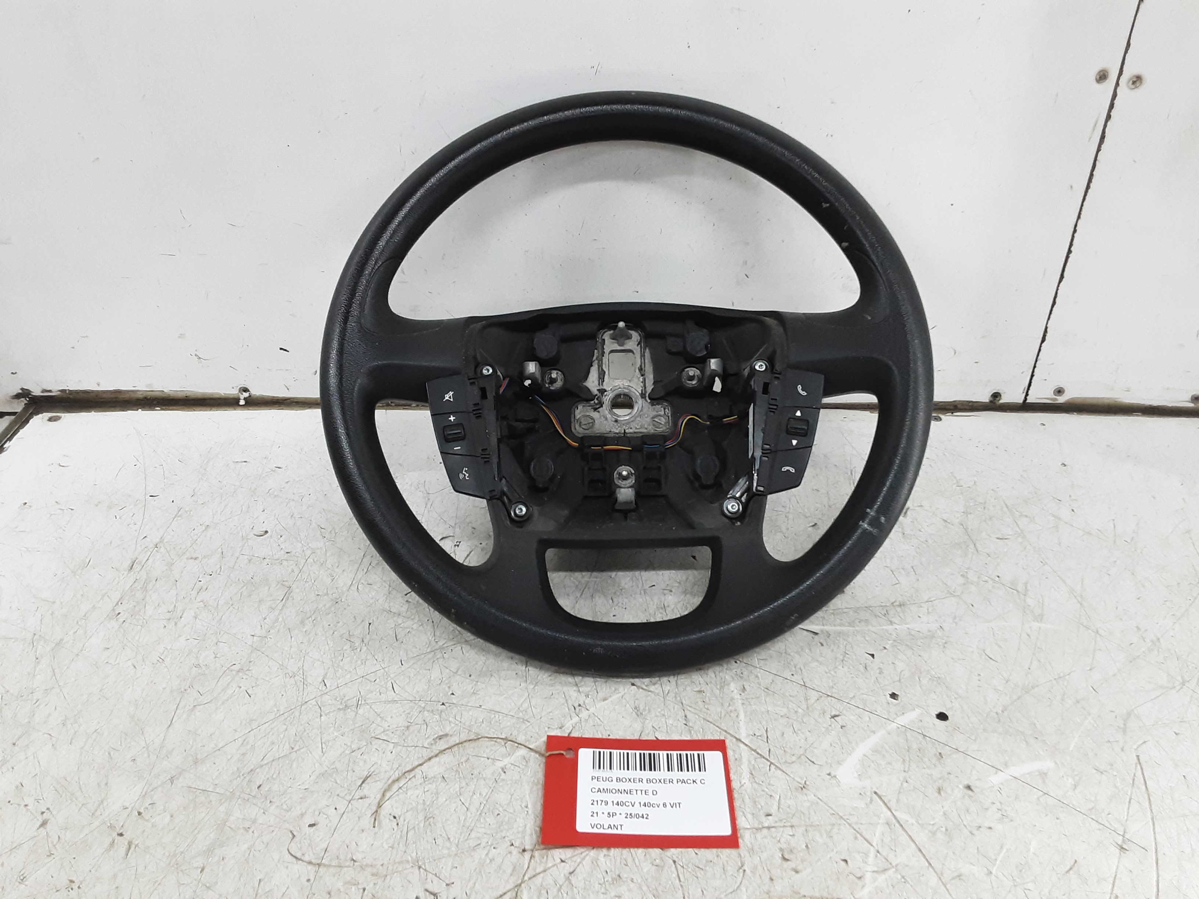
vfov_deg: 51.4
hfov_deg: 65.3
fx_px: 935
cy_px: 450
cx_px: 600
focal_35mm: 27
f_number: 1.9
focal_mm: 2.91
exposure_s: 1/33
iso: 160
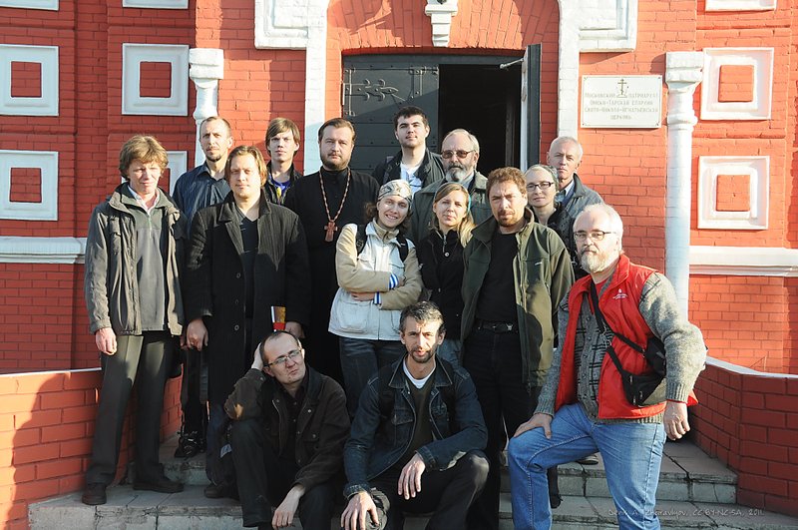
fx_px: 1162
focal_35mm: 52
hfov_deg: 37.9
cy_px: 265
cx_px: 399
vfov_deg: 25.7
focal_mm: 35
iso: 400
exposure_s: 1/250
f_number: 8
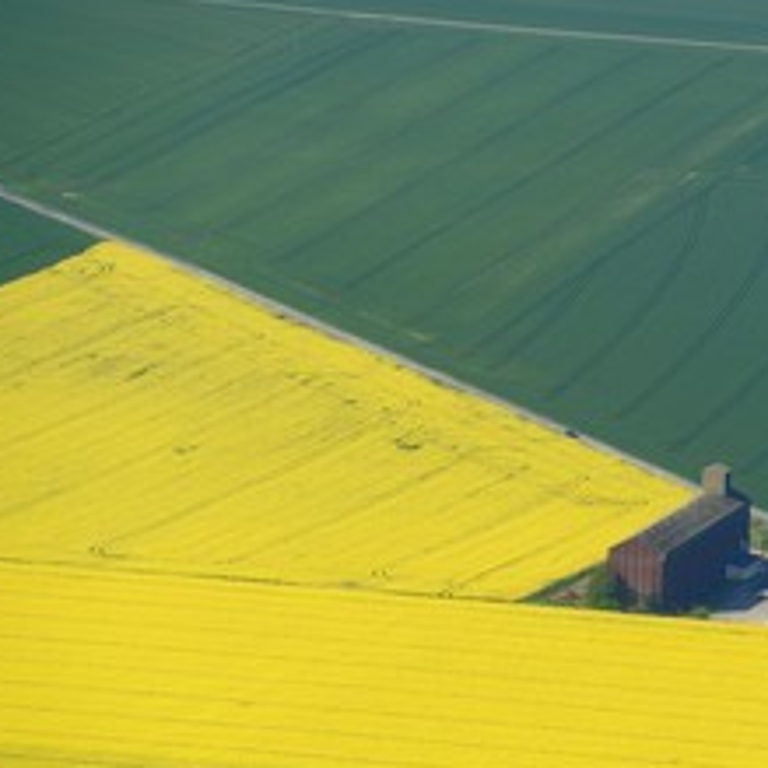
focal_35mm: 326
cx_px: 628
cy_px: 431
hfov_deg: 5.4
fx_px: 8183
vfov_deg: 5.4
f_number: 5
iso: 400
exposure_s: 1/1600
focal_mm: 200
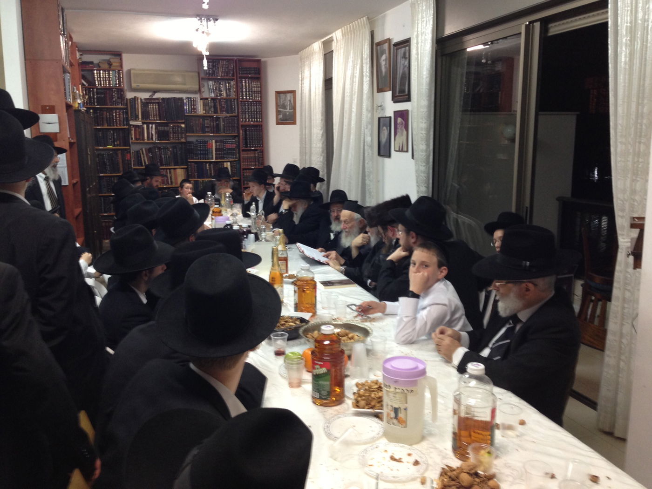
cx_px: 326
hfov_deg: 55.4
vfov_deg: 42.9
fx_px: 622
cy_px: 244
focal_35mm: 33
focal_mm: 4.13
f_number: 2.4
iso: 125
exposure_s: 1/20
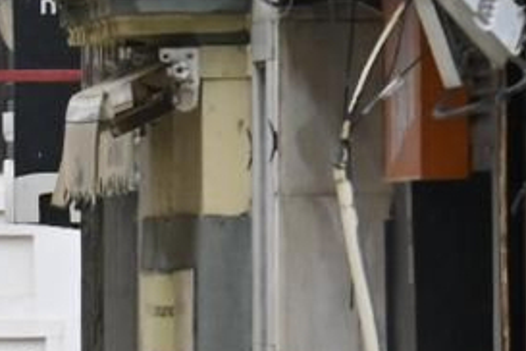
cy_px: 824
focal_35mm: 2194
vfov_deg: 0.6
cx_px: -551
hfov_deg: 0.9
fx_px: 32054
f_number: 6.3
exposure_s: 1/250
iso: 800
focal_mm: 250
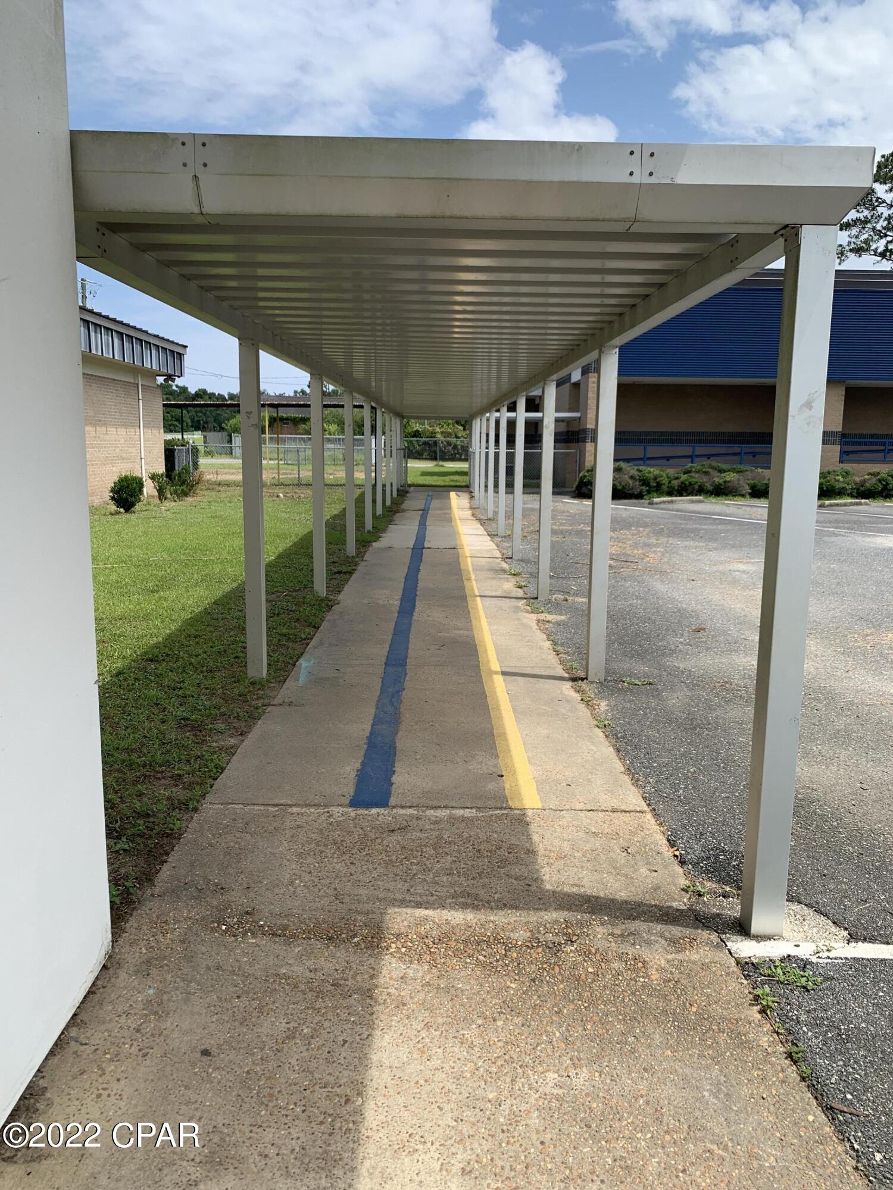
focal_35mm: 26
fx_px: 894
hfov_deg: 53.1
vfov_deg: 67.3
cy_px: 595
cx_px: 446
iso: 25
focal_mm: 4.25
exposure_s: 1/2481
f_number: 1.8
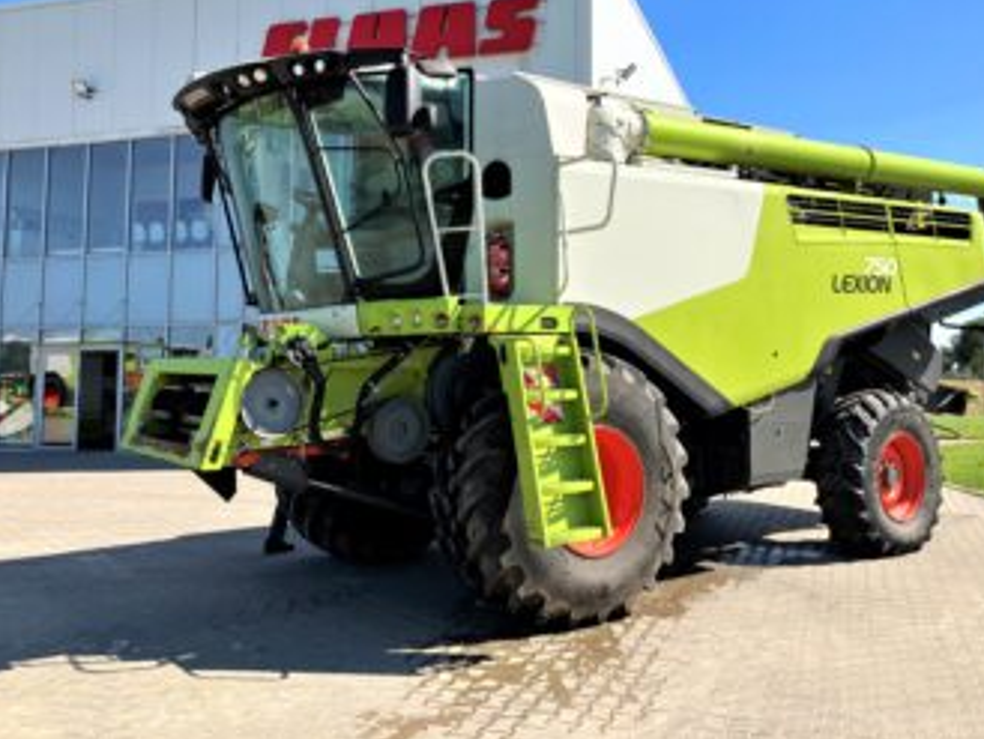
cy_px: 296
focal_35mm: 34
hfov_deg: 53.9
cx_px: 523
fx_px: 967
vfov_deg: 41.6
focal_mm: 3.99
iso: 32
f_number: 1.8
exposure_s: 1/979
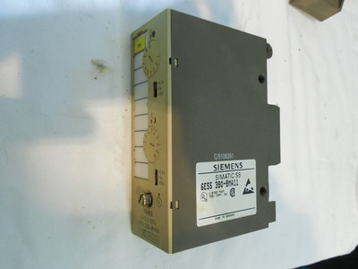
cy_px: 134
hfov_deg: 63.4
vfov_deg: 49.7
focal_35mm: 28
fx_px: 290
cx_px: 179
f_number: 3.5
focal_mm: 5
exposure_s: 1/13
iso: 400
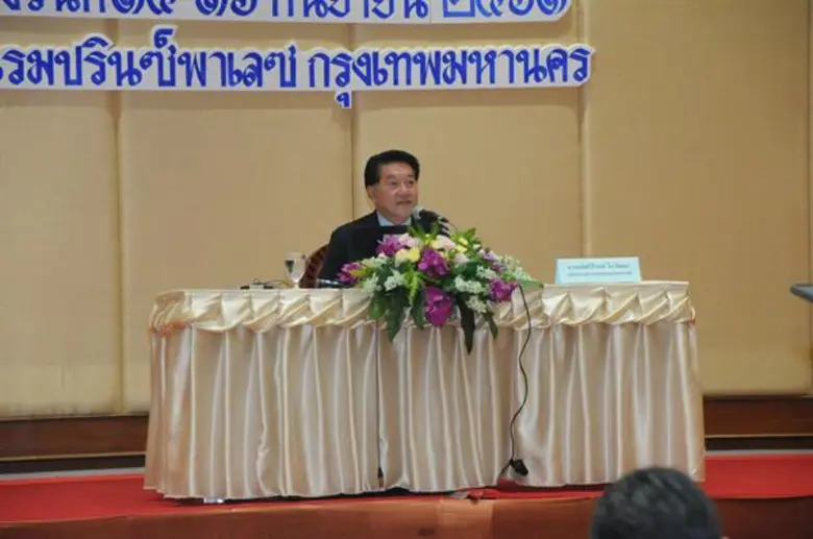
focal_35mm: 158
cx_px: 406
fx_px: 3550
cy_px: 270
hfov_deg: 13.1
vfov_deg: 8.7
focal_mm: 105
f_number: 6.3
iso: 3200
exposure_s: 1/80
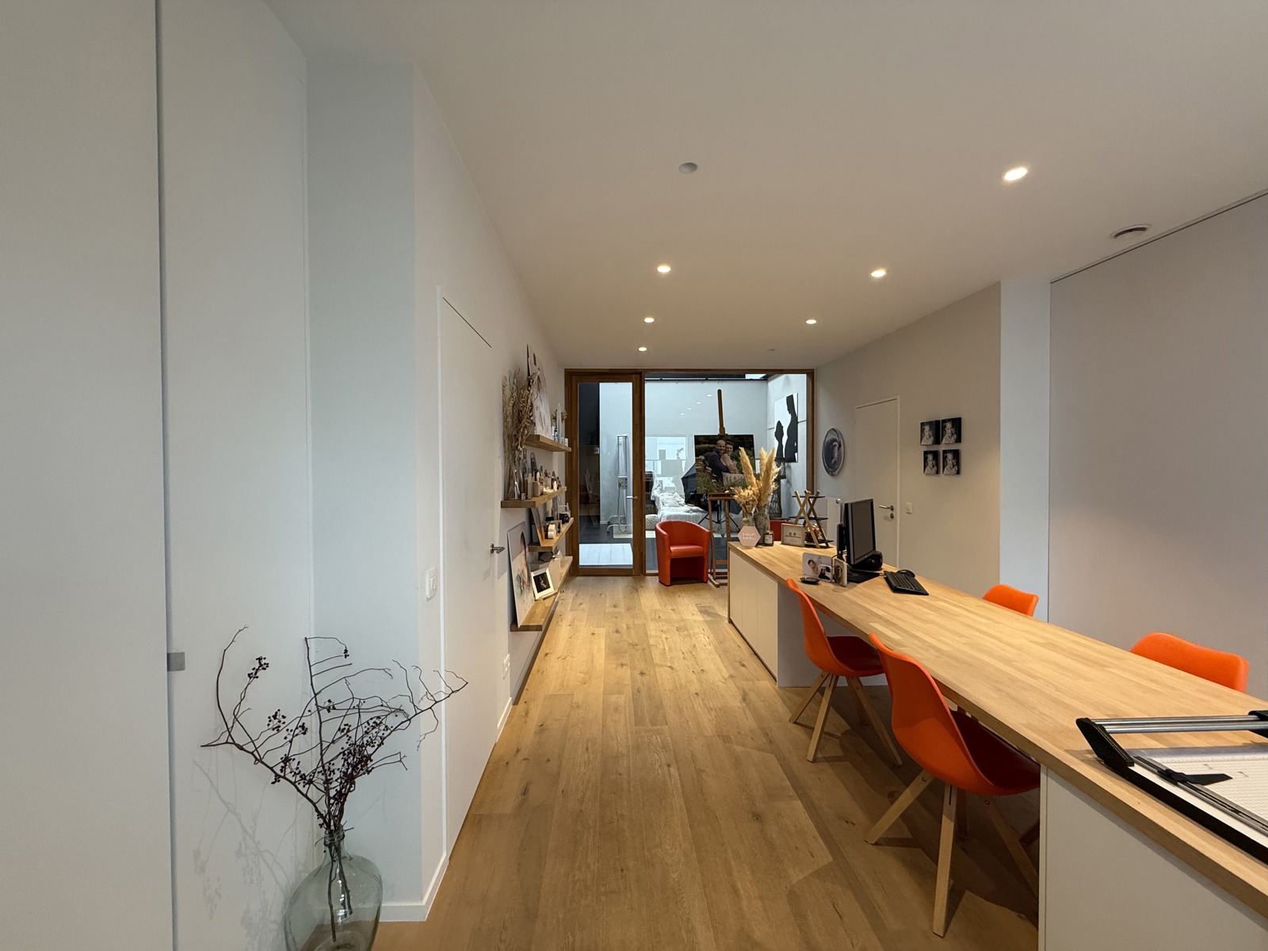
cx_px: 634
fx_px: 513
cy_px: 476
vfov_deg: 85.7
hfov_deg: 102.1
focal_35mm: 14
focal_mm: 2.22
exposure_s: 1/50
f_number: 2.2
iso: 250
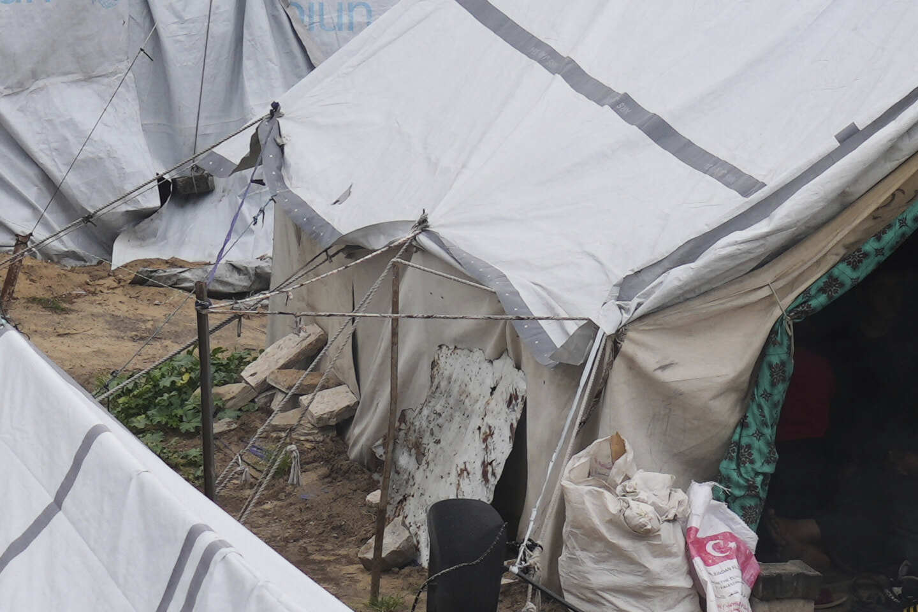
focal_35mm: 336
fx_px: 8567
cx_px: 755
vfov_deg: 4.1
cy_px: 189
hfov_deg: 6.1
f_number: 4
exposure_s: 1/400
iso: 160
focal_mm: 56
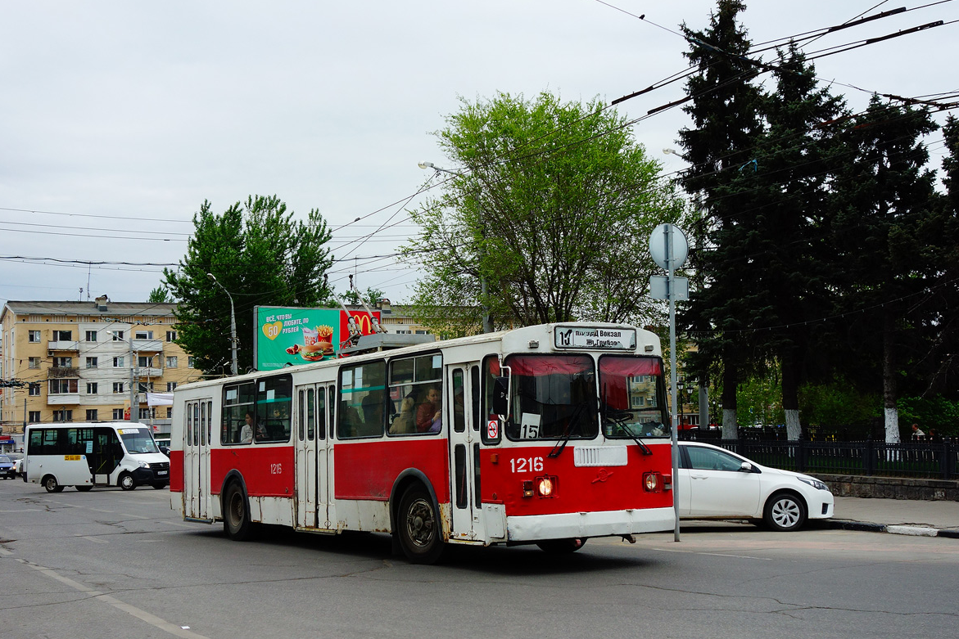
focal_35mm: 42
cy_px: 323
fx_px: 1119
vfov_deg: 31.9
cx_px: 469
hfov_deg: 46.4
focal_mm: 15.1
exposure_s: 1/500
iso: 125
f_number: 3.5
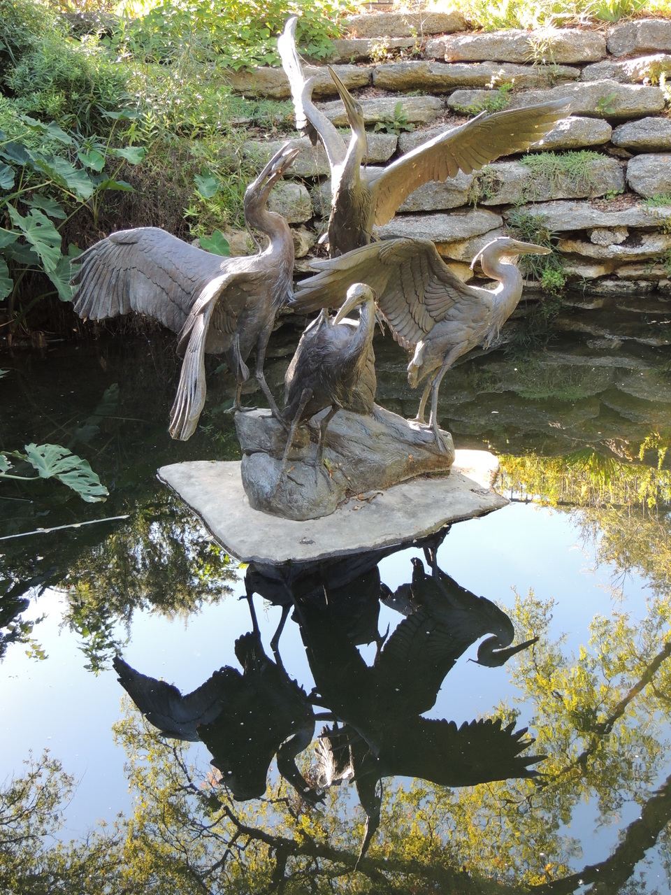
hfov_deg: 33.6
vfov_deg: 43.9
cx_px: 336
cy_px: 448
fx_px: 1111
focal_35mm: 43
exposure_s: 1/50
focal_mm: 7.6
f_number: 3.4
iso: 180
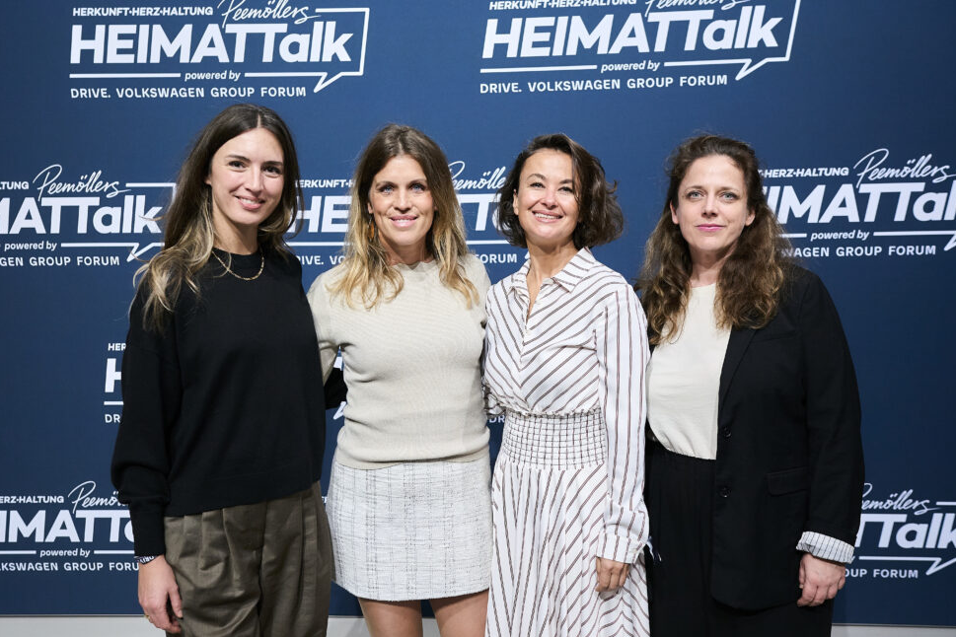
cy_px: 329
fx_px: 982
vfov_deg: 35.9
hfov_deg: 51.9
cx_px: 456
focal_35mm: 37
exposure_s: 1/320
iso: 2500
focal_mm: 35
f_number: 4
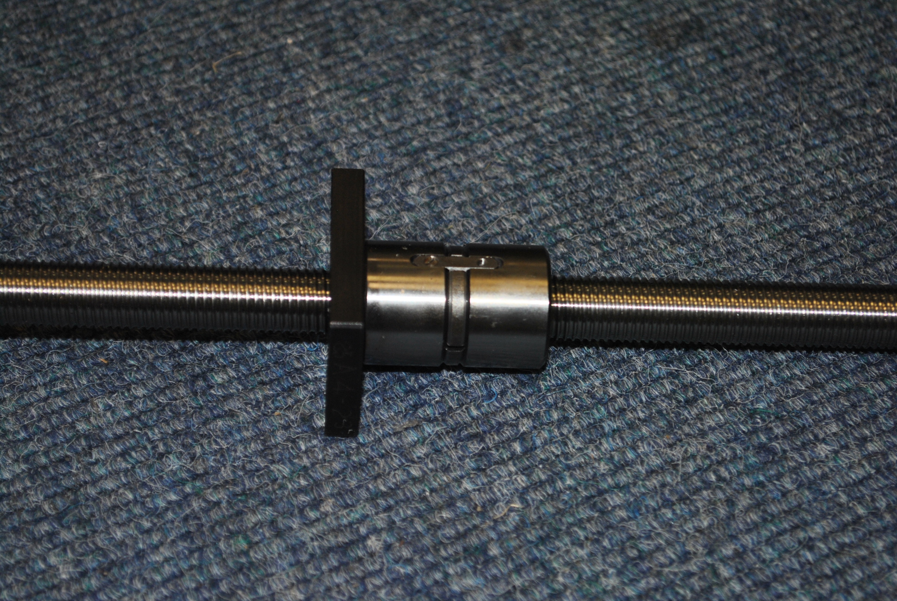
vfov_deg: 16.6
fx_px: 2058
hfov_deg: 24.6
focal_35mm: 82
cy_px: 300
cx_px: 448
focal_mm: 55
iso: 200
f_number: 5.6
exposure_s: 1/60
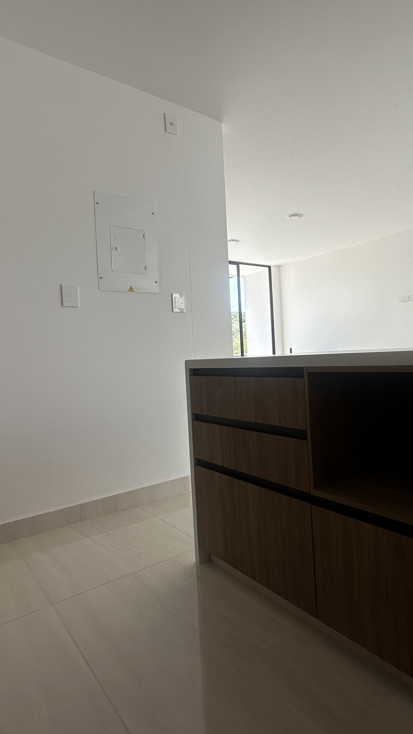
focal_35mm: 22
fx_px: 428
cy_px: 350
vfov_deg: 81.1
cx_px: 348
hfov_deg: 47.7
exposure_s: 1/287
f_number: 2.2
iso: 40
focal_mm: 2.22
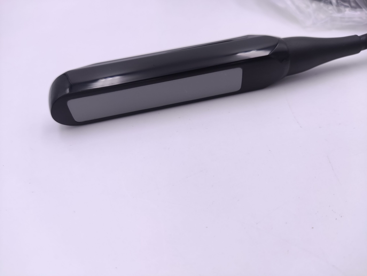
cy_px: 138
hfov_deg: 69.4
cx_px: 184
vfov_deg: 54.9
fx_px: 265
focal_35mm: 25
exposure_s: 1/200
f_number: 1.79
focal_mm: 4.71
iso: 50
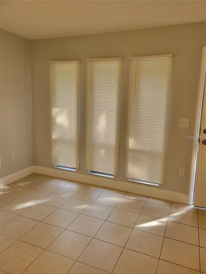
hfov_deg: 53.1
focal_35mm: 26
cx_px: 103
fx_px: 206
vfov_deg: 67.3
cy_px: 137
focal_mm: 5.4
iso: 125
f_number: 1.8
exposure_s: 1/120
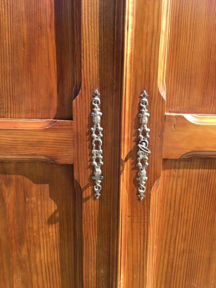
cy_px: 144
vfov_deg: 58.4
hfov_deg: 45.4
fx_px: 258
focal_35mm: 31
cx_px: 108
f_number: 2.4
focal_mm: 3.3
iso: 25
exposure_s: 1/231
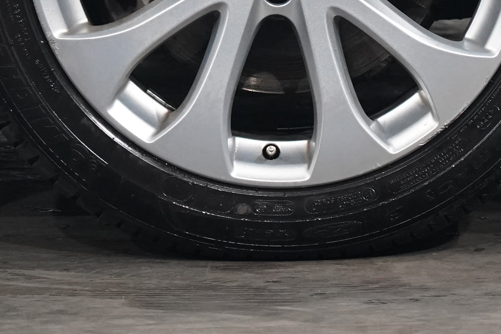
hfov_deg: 5.2
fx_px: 5566
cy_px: -276
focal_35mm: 400
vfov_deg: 3.4
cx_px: 289
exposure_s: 1/50
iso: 4000
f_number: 5.6
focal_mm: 105
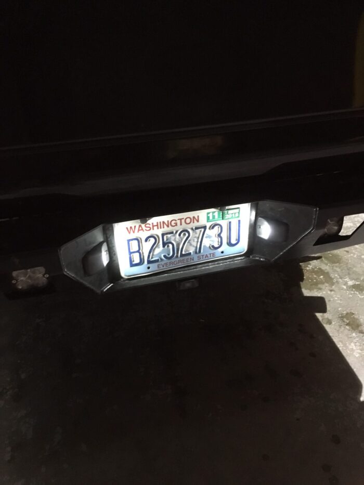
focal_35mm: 29
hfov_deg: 48.2
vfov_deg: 61.7
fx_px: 407
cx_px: 182
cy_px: 242
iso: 640
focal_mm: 4.15
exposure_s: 1/15
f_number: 2.2
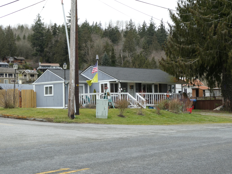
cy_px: 87
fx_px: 436
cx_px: 116
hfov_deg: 29.8
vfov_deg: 22.6
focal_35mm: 65
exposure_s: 1/80
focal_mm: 11.7
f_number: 4.4
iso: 125
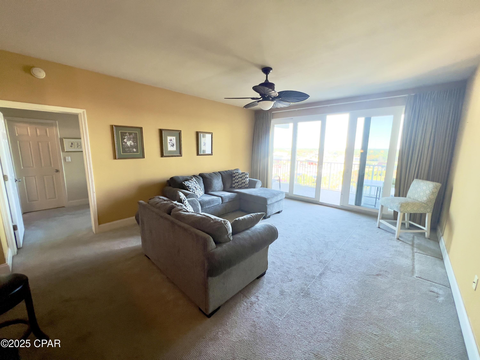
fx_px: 180
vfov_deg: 89.9
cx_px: 240
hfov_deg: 106.2
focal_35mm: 13
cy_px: 180
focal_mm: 1.57
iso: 160
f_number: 1.8
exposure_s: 1/120
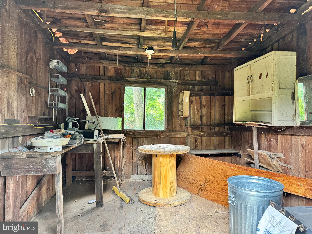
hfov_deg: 71.6
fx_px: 216
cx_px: 156
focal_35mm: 24
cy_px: 117
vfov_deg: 56.8
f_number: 1.78
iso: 320
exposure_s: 1/60
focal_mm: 6.76
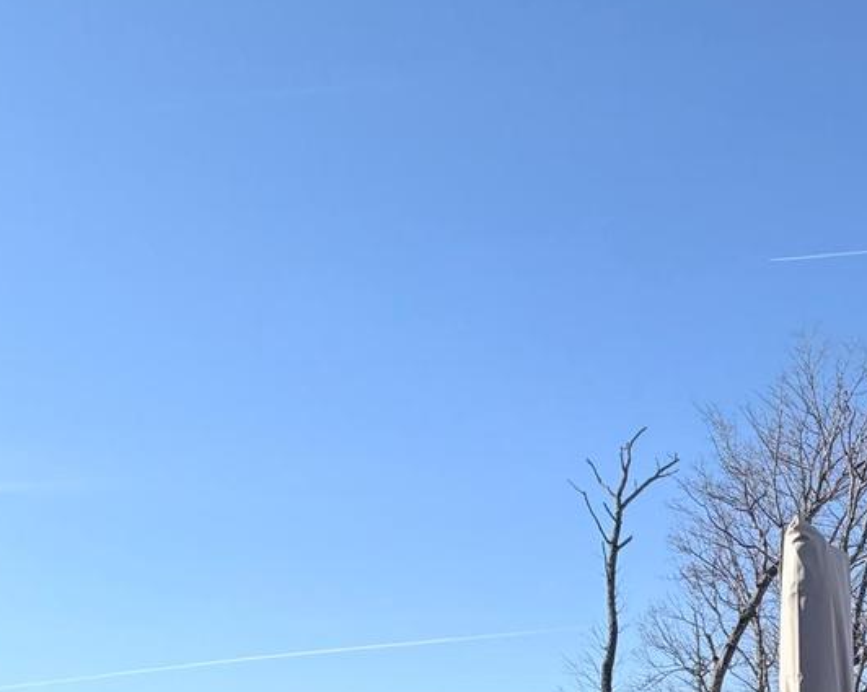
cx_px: 1071
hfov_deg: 36.3
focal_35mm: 37
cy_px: 835
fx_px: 949
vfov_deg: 32.8
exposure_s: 1/770
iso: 32
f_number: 2.2
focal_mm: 2.22
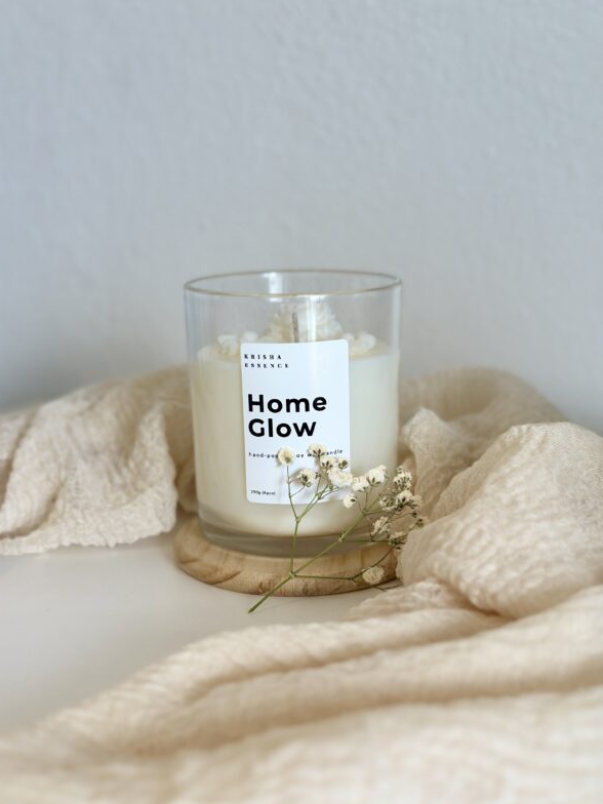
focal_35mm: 49
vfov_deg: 38.9
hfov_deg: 29.7
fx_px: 1138
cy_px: 403
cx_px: 302
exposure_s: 1/100
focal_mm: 6.86
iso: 100
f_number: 1.78
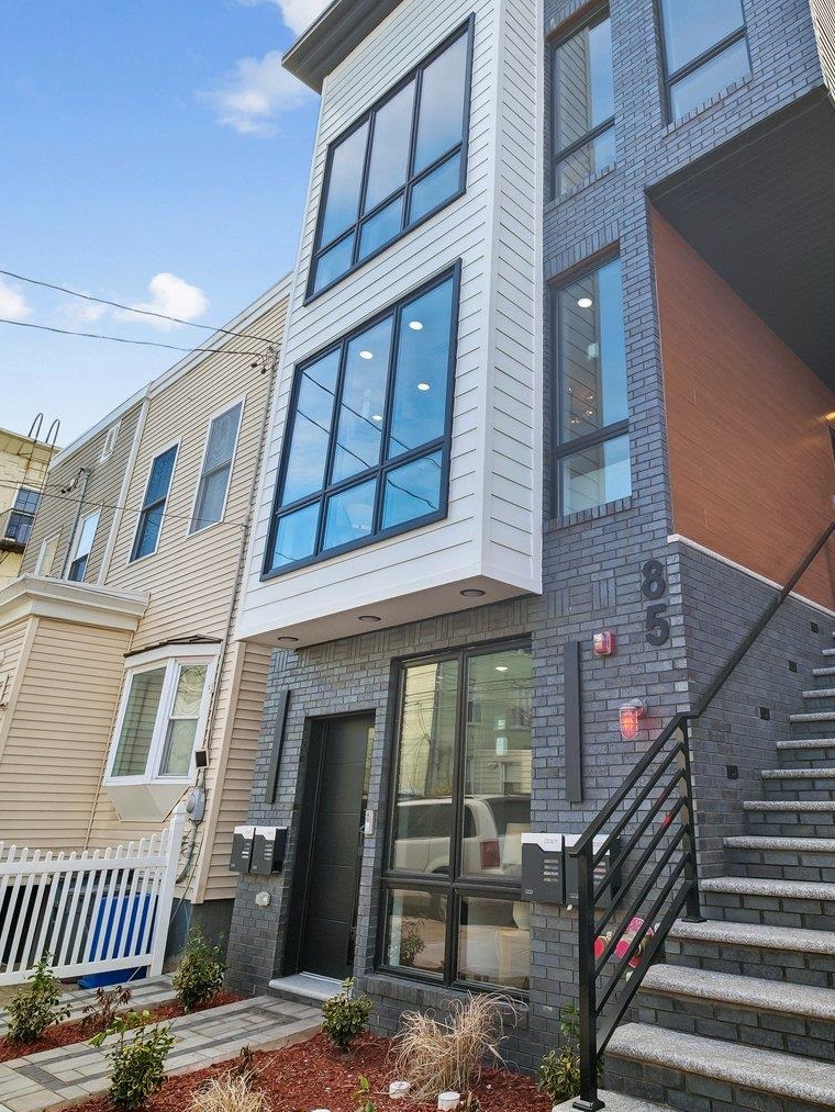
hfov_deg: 40.3
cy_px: 501
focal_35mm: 35
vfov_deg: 52.5
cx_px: 547
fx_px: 1125
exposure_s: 1/250
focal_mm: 24
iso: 640
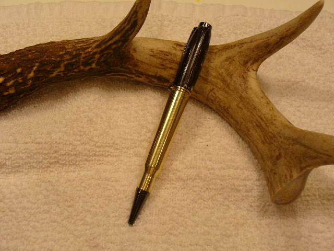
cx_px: 167
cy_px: 126
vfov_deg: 27.0
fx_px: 521
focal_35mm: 54
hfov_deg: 35.5
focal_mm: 8.9
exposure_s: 1/50
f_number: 3.1
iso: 100
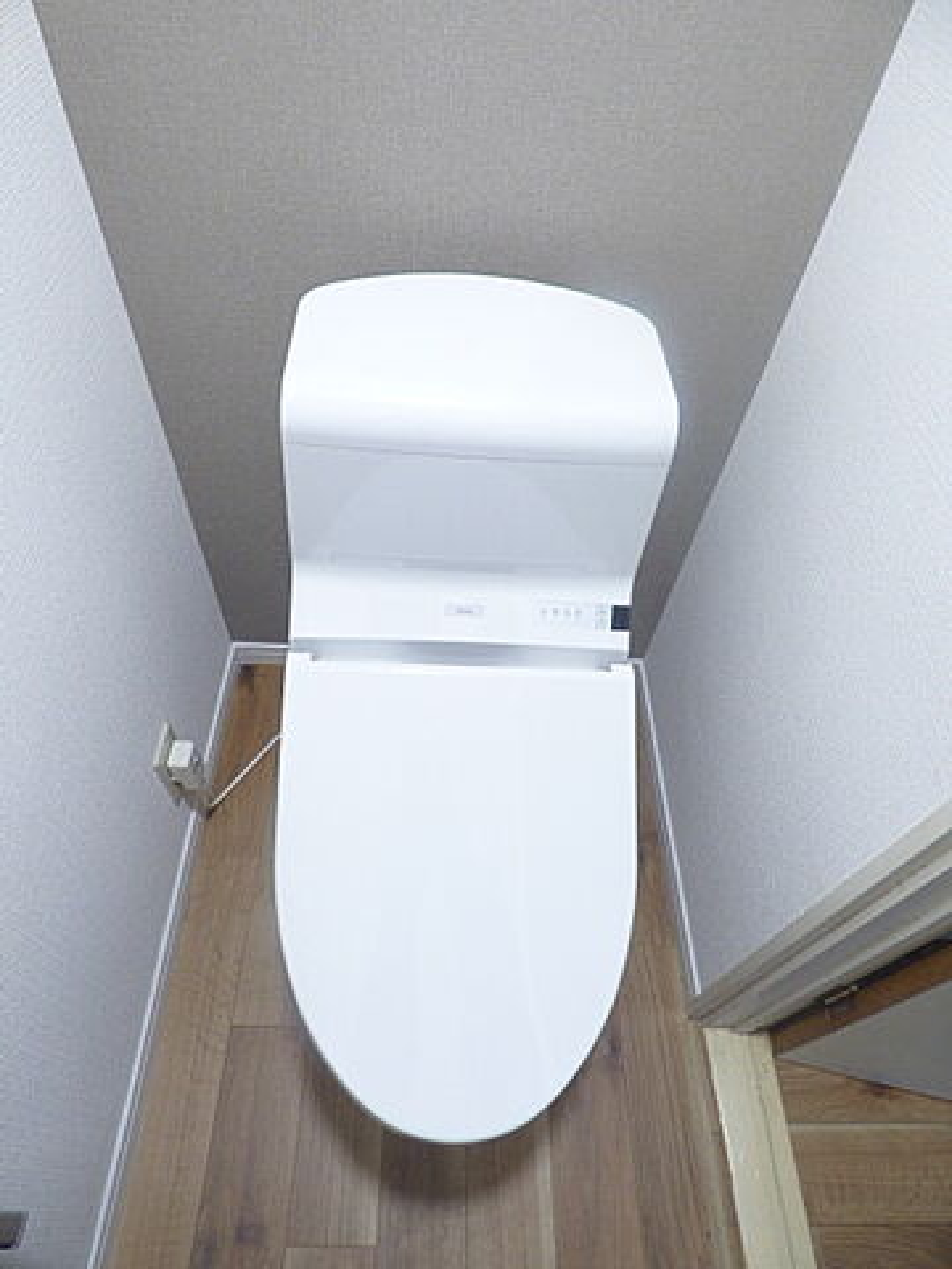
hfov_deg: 66.0
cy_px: 634
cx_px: 476
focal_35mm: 20
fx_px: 733
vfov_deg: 81.7
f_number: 2.8
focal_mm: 3.58
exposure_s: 1/15
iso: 100
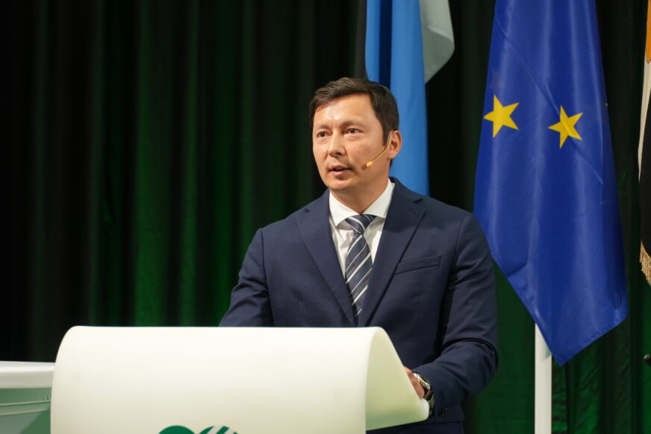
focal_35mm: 120
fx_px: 2171
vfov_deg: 11.4
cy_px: 217
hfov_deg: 17.1
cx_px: 326
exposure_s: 1/200
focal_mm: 120
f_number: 4
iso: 1600
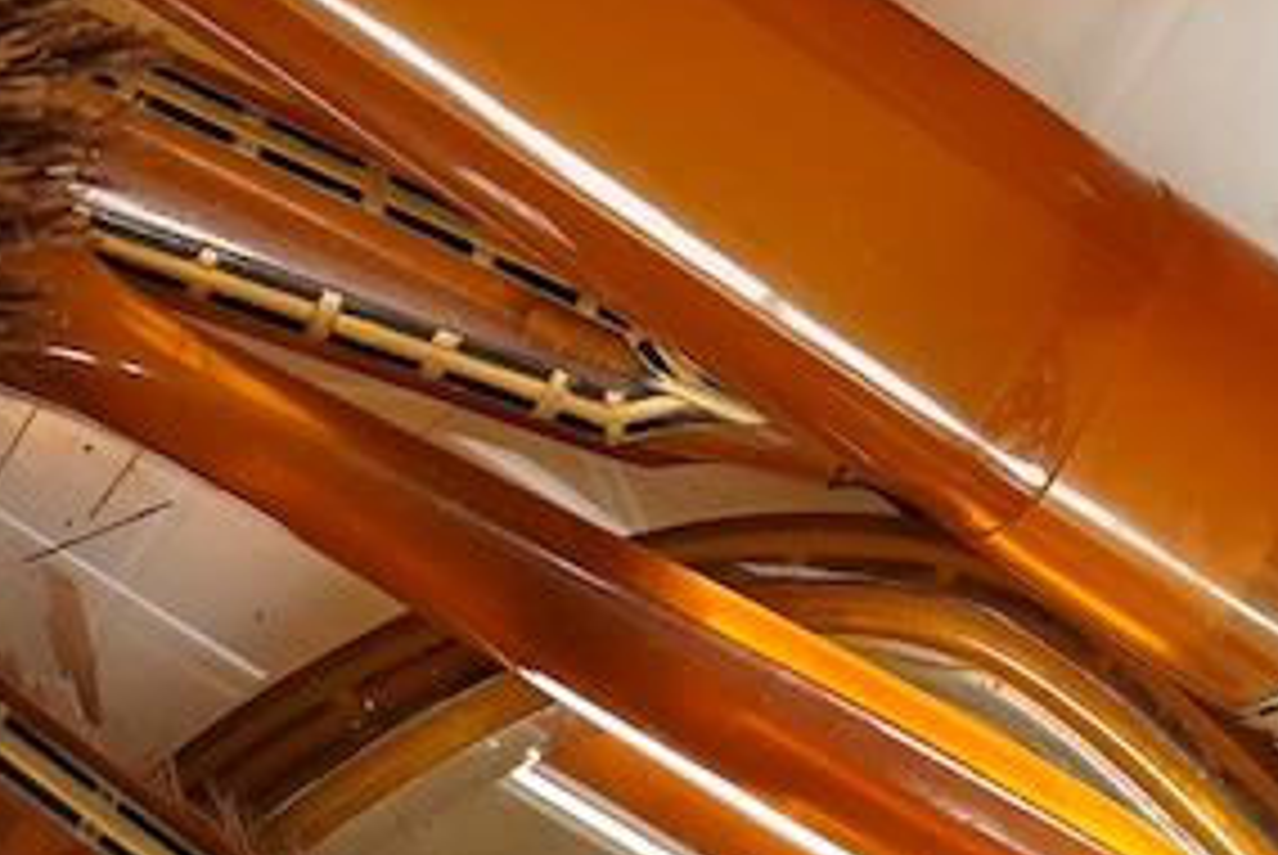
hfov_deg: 11.5
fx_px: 6325
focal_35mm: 178
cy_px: 1350
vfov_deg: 7.6
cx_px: 155
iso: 2500
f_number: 8
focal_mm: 30
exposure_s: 1/160
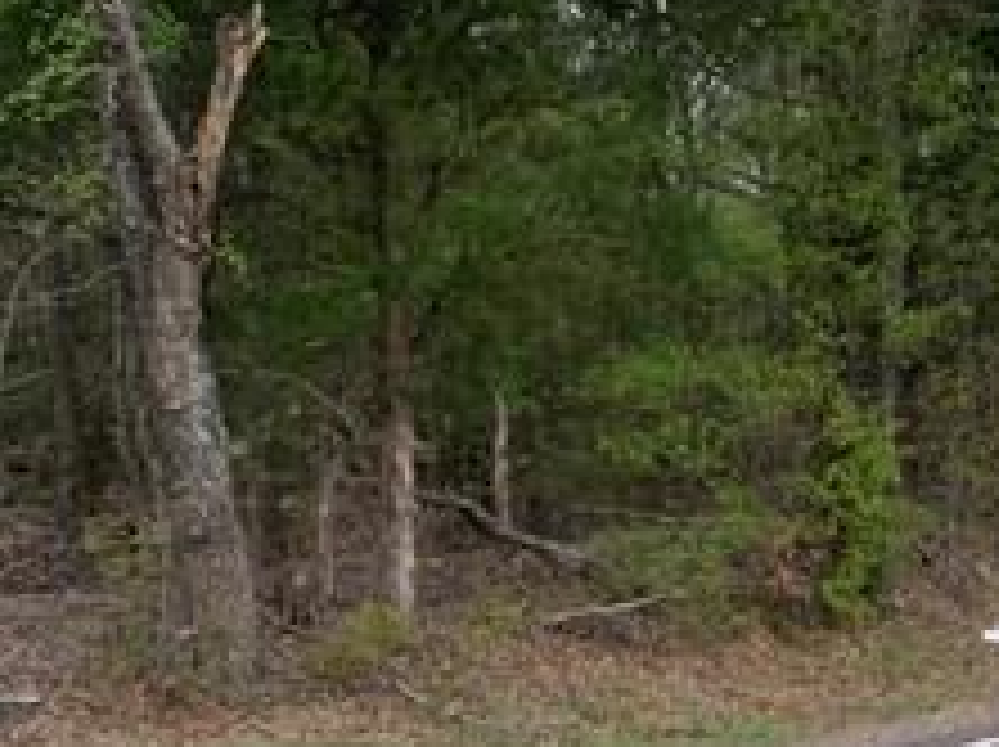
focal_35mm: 75
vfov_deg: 19.6
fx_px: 2162
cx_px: 1206
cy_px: 266
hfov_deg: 23.7
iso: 25
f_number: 1.8
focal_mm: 4.25
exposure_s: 1/392
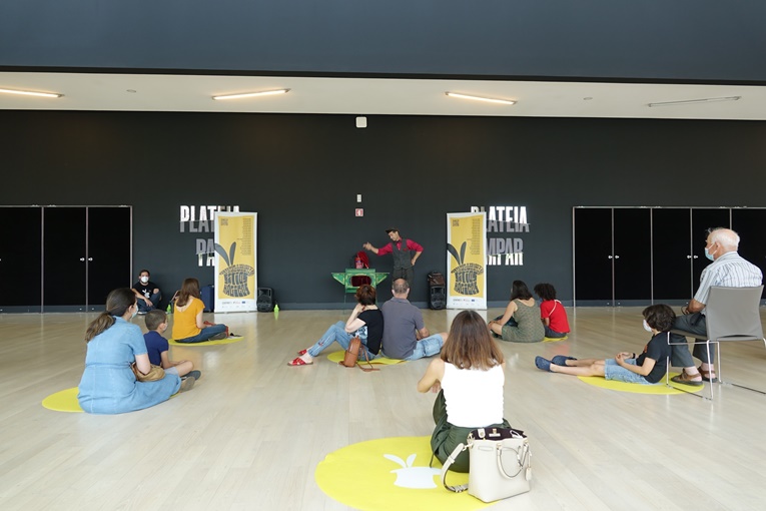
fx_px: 511
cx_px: 383
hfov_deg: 73.7
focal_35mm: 24
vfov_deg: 53.1
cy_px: 256
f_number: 2.4
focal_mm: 8.8
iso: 100
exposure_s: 1/80
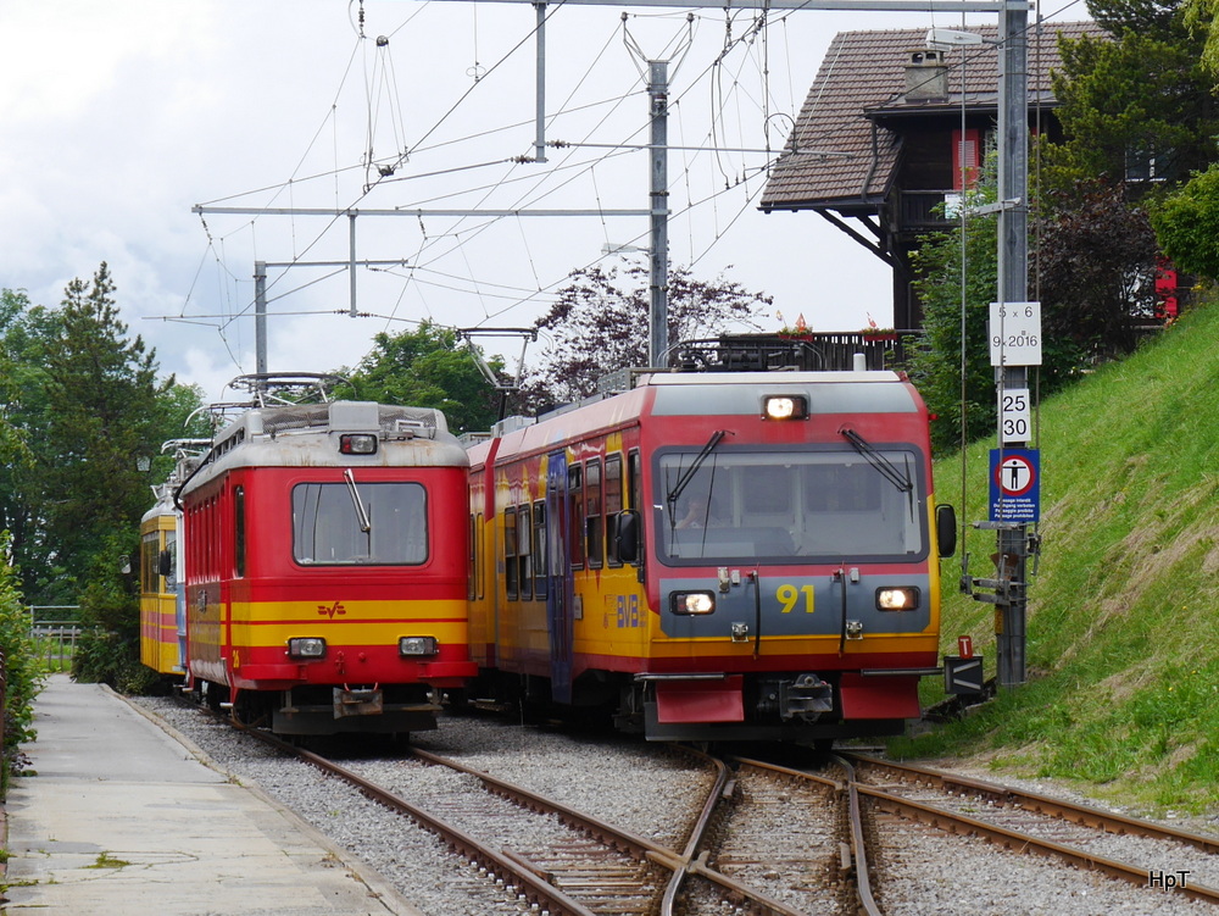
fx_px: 2959
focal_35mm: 84
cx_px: 610
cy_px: 458
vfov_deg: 17.6
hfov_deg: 23.3
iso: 160
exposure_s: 1/250
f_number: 8
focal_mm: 42
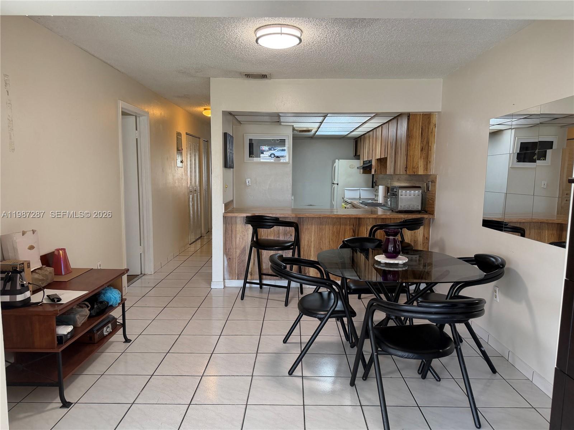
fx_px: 398
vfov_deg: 56.8
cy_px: 215
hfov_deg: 71.6
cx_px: 287
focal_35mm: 24
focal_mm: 6.76
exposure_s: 1/120
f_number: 1.78
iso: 200
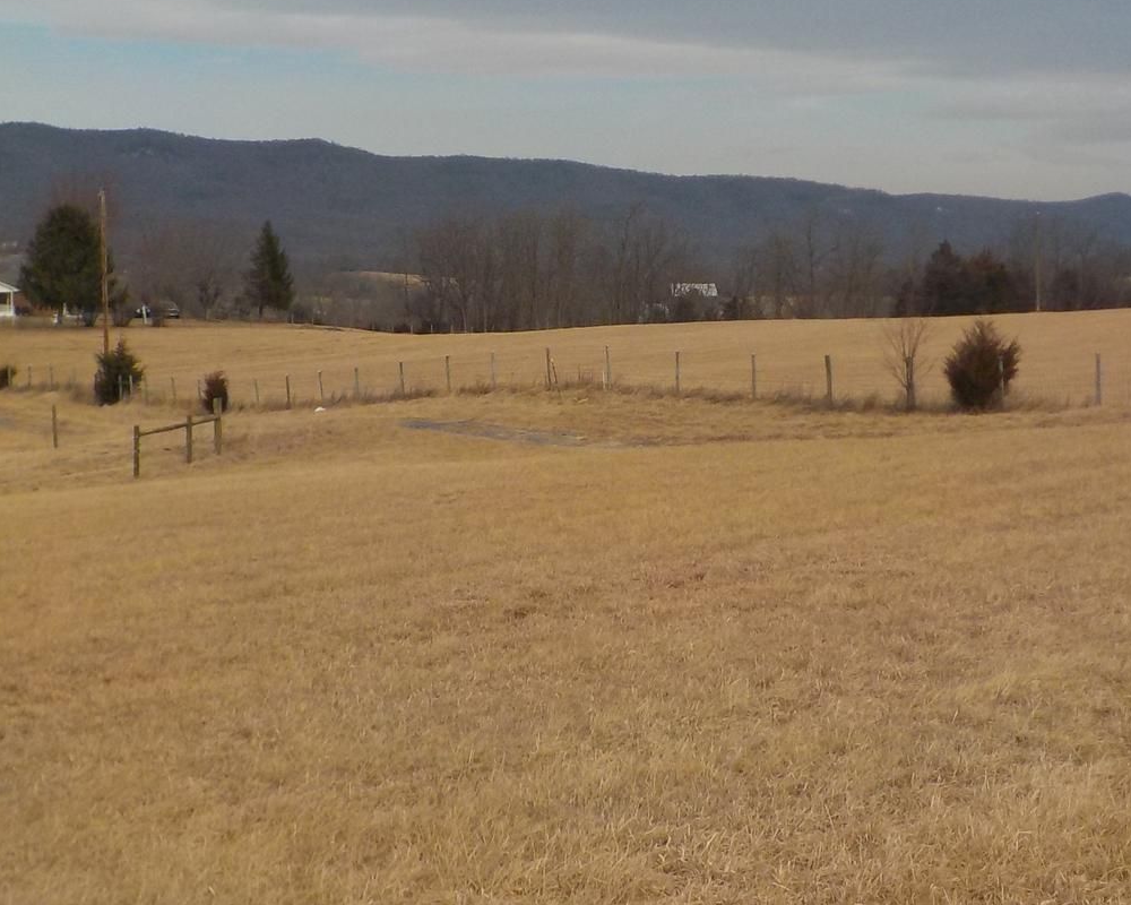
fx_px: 2008
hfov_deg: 31.4
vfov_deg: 25.2
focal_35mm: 60
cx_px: 648
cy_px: 255
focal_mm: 4.1
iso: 125
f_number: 3.3
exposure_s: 1/1250
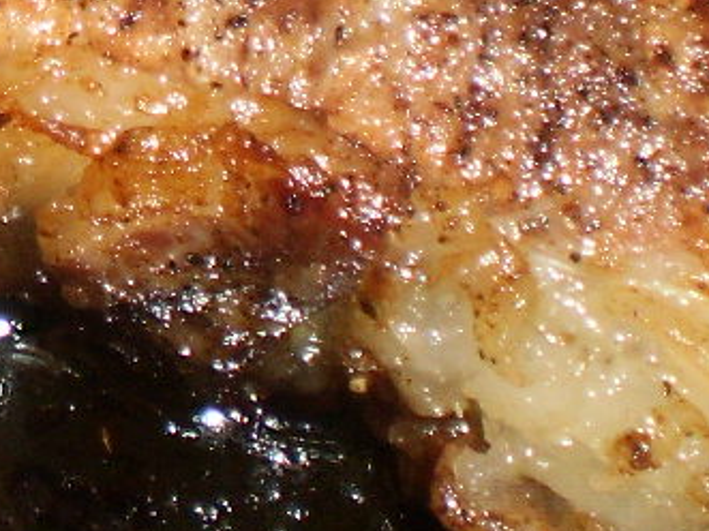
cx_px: -343
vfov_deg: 8.1
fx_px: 3563
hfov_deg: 11.0
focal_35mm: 174
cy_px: -520
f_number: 3.1
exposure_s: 1/30
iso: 125
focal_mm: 6.3
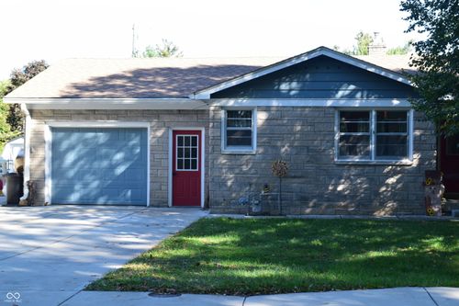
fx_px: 803
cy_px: 153
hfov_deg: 31.9
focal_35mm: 63
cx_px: 230
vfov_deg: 21.6
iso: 400
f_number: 9
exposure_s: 1/160
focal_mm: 42
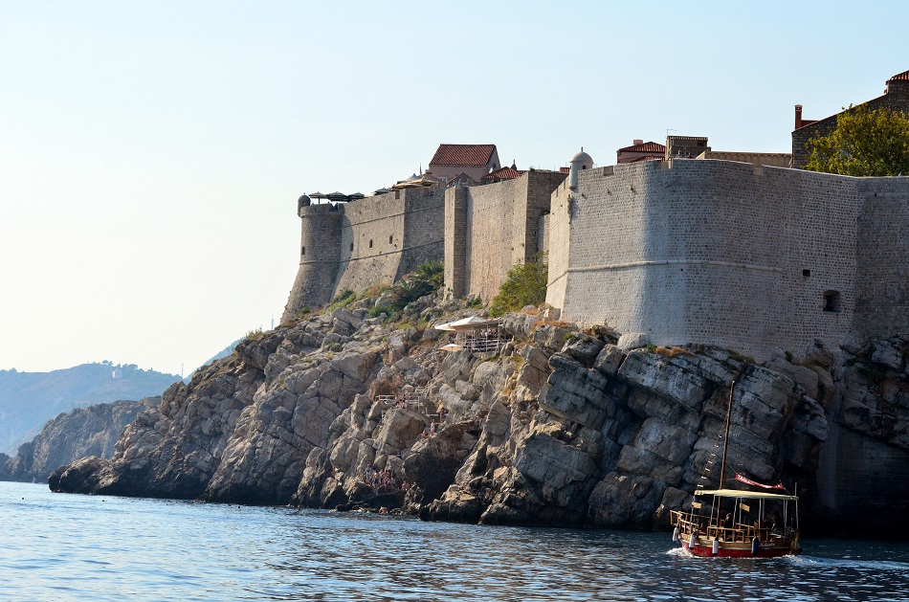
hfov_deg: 19.5
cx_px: 454
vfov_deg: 13.0
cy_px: 301
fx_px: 2645
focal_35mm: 105
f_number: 9
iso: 640
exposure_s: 1/1600
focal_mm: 70
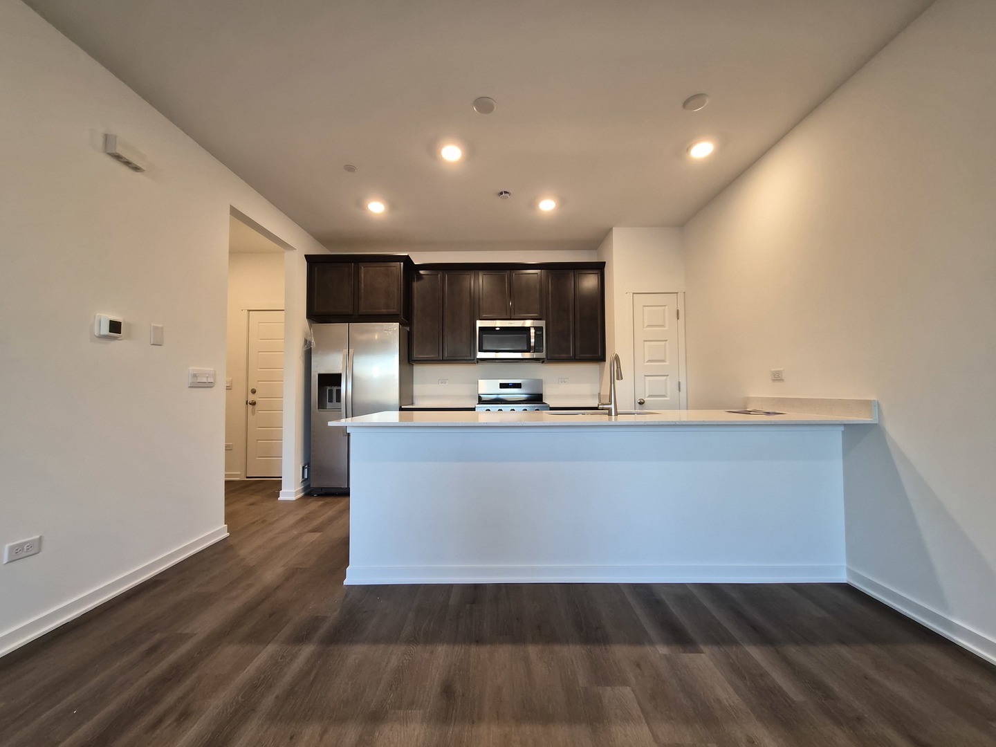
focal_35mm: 13
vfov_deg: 89.9
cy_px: 374
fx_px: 374
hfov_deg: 106.2
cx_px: 498
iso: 160
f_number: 2.2
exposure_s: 1/60
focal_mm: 1.7
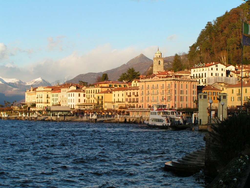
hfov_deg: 25.7
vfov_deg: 19.4
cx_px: 125
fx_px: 549
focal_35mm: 76
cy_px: 94
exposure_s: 1/200
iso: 50
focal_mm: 12.7
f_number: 5
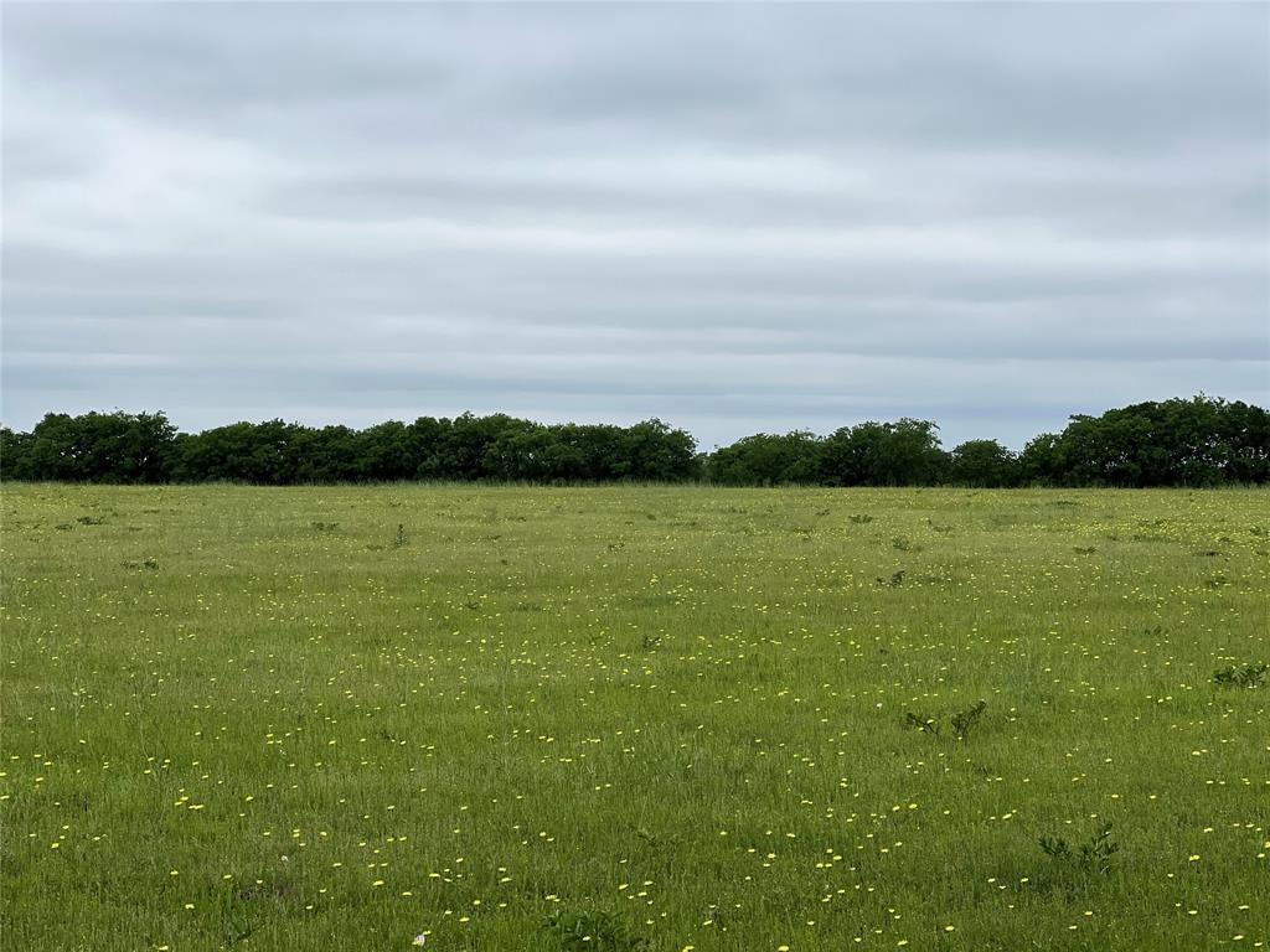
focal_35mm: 77
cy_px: 476
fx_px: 2825
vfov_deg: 19.1
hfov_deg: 25.3
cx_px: 635
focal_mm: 9
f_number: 2.8
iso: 32
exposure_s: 1/1292
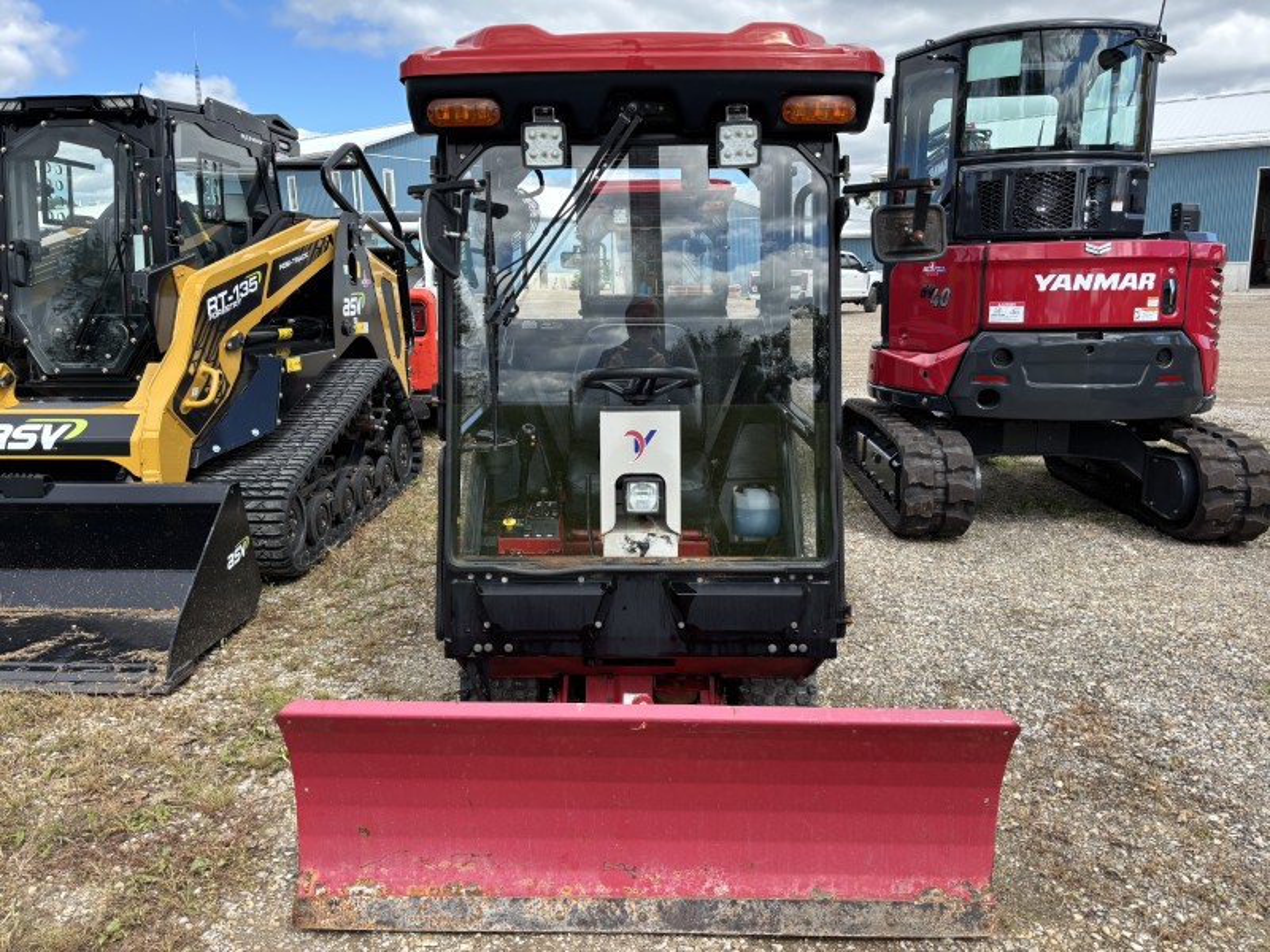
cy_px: 476
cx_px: 635
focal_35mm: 26
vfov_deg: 53.1
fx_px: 954
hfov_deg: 67.3
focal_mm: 5.96
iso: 50
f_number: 1.6
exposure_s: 1/1152
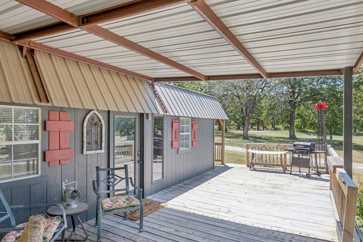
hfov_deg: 83.9
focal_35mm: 20
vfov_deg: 61.9
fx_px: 202
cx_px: 188
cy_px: 117
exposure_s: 1/800
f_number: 10
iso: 1250
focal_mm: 14
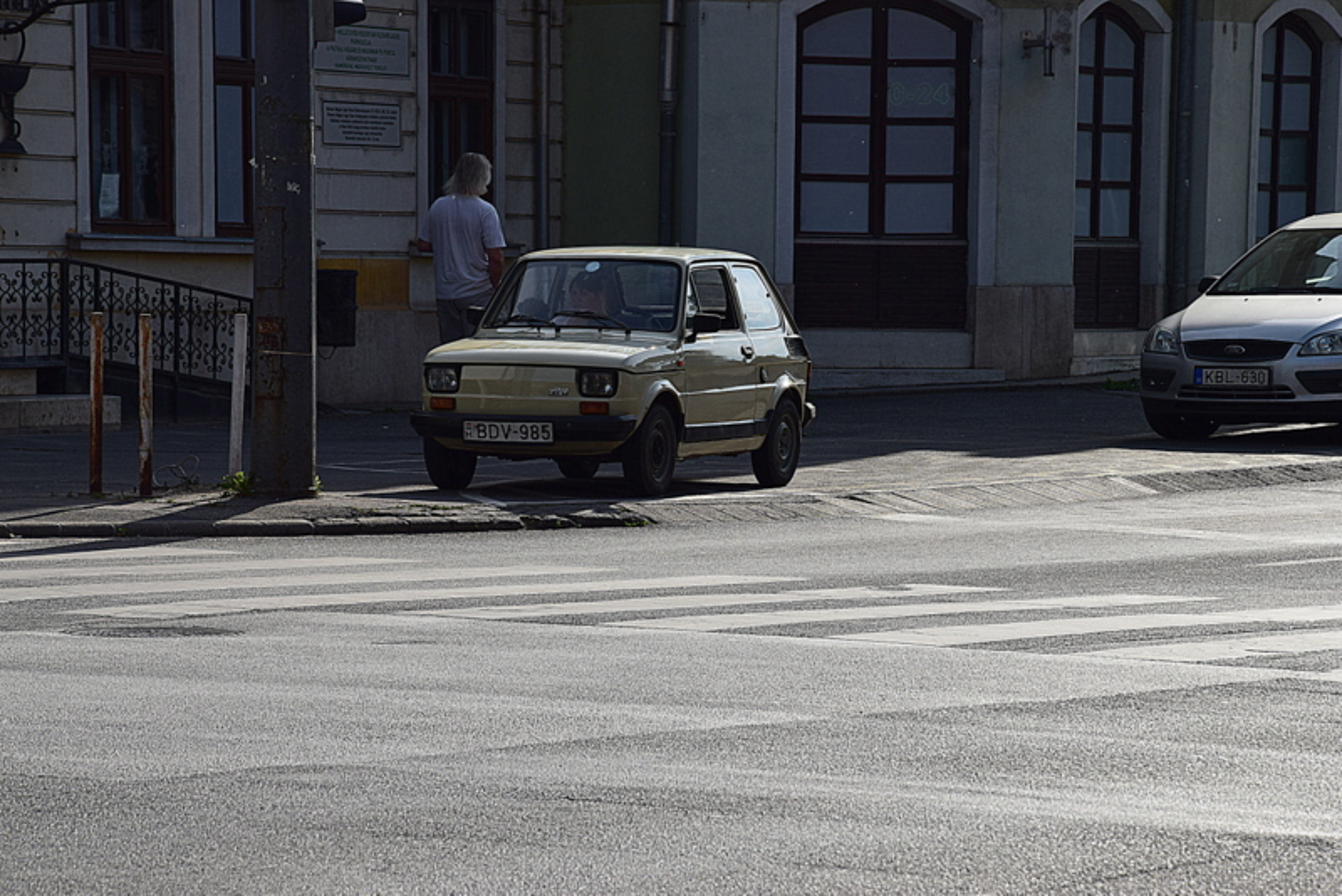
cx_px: 671
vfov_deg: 8.7
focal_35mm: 158
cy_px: 448
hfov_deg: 13.0
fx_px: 5873
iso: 280
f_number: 11
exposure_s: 1/500
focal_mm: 105
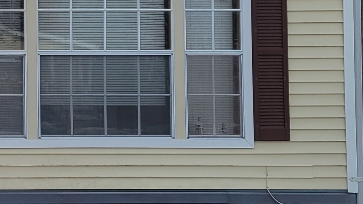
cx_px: -59
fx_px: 972
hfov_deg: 20.0
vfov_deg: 12.0
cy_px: 59
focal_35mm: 101
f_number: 1.8
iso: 40
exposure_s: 1/1493
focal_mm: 5.4
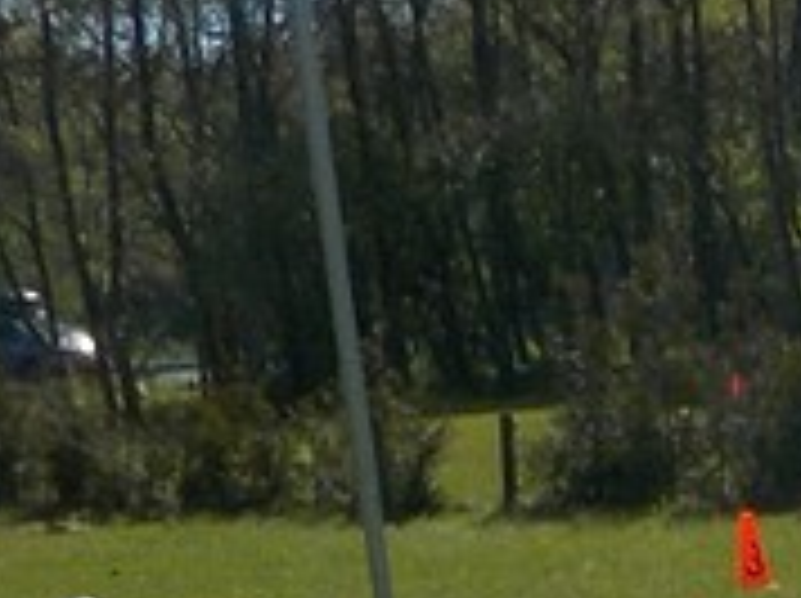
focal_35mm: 173
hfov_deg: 10.9
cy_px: 1484
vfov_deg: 7.9
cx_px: 1336
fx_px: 3998
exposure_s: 1/500
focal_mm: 4.1
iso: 125
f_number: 6.6
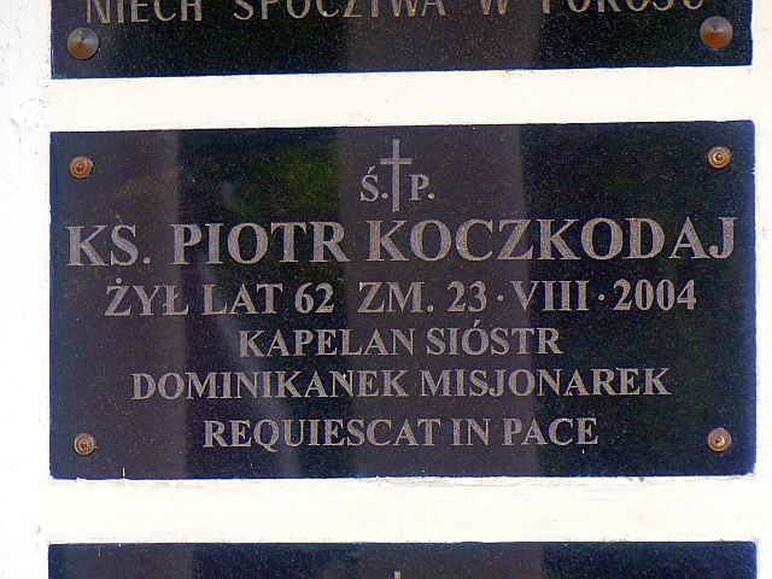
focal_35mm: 303
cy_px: 290
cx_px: 386
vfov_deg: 4.9
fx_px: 6757
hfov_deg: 6.5
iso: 125
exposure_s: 1/80
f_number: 2.8
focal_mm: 54.5
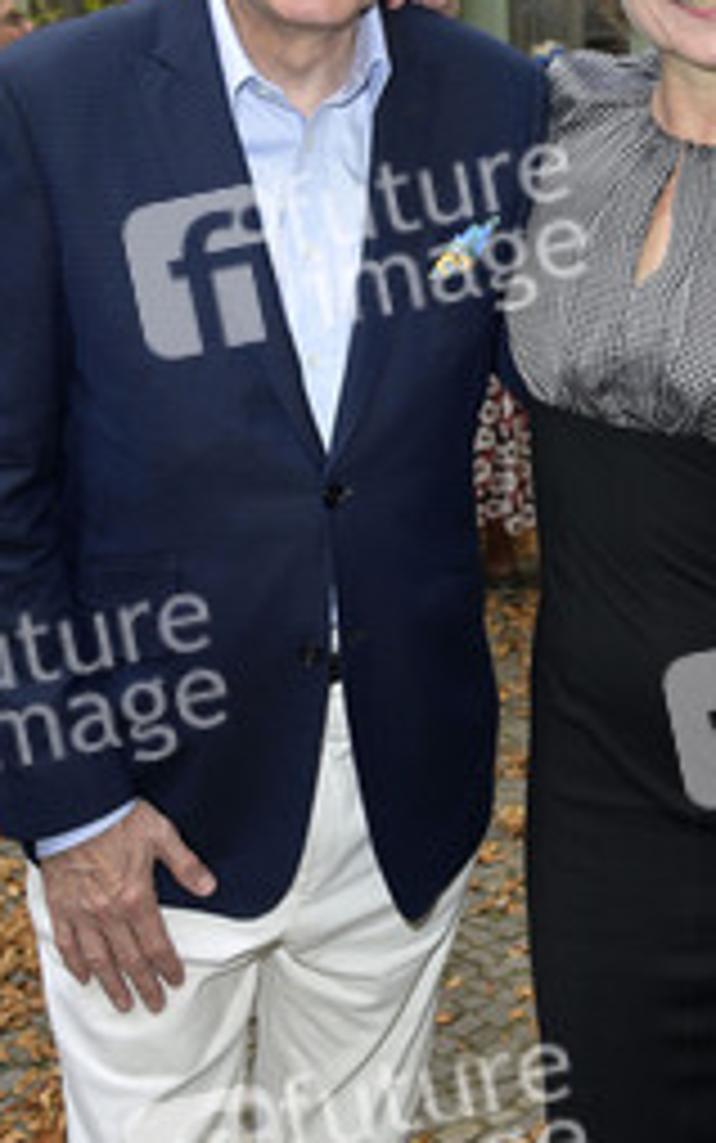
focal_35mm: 61
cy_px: 477
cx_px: 486
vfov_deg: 33.4
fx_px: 1902
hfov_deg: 21.2
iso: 500
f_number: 4.5
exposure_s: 1/200
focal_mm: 38
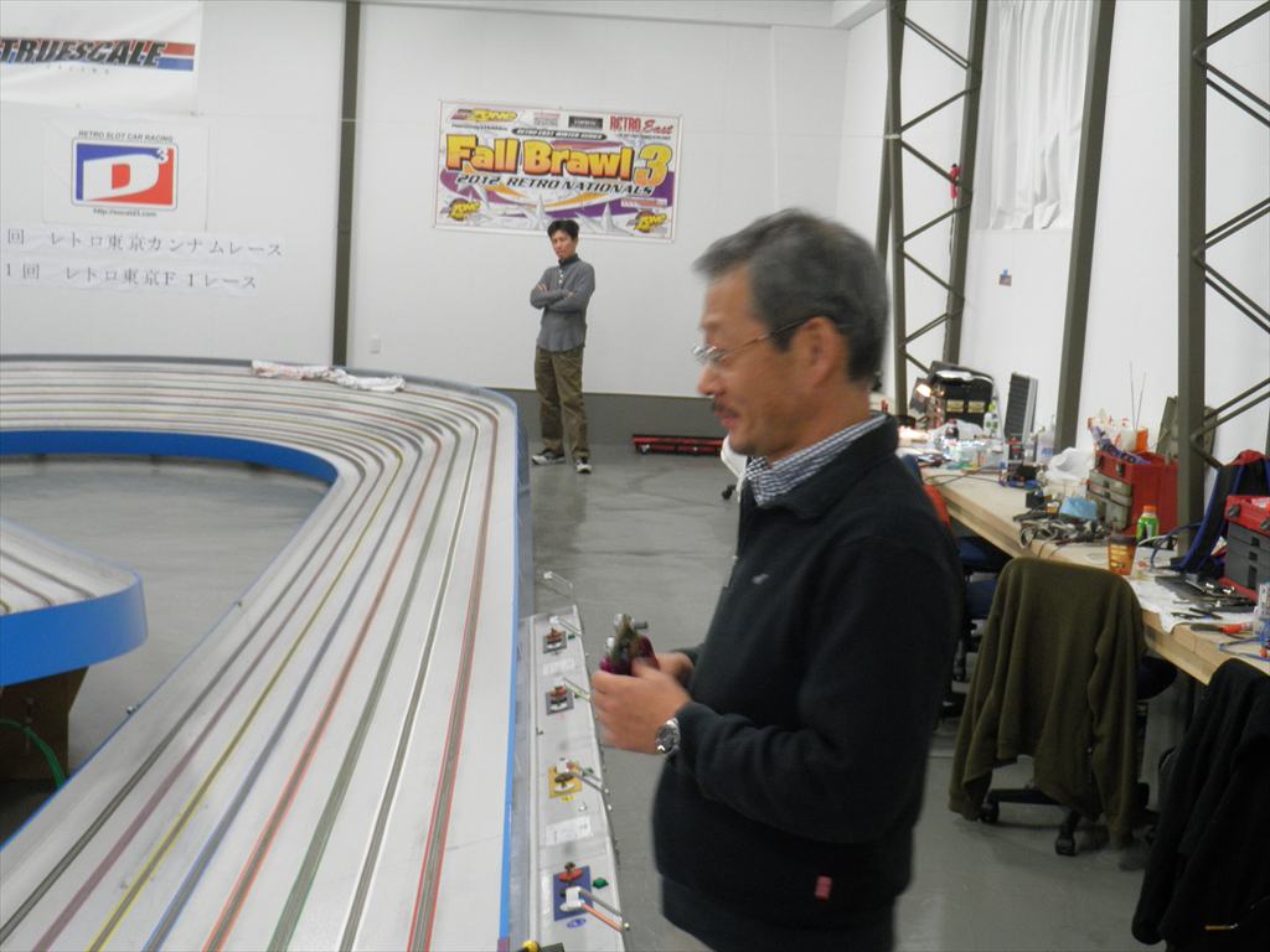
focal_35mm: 49
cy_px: 476
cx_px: 635
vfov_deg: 29.7
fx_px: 1798
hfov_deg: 38.9
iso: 200
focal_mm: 8.7
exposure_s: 1/13
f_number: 4.2
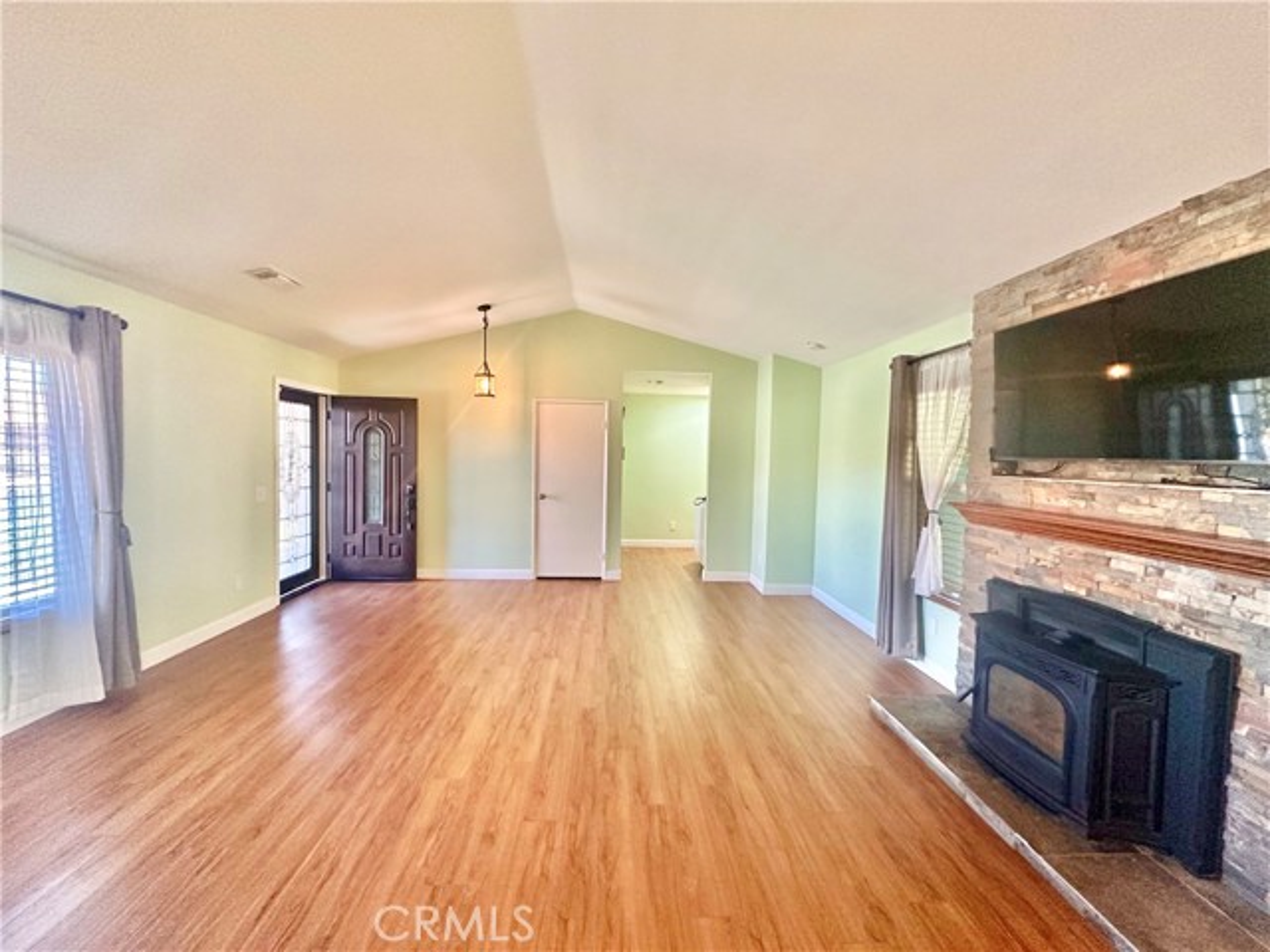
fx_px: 514
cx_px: 635
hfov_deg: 102.1
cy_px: 476
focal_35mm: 14
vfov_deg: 85.7
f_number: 2.2
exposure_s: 1/60
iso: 400
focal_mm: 2.22
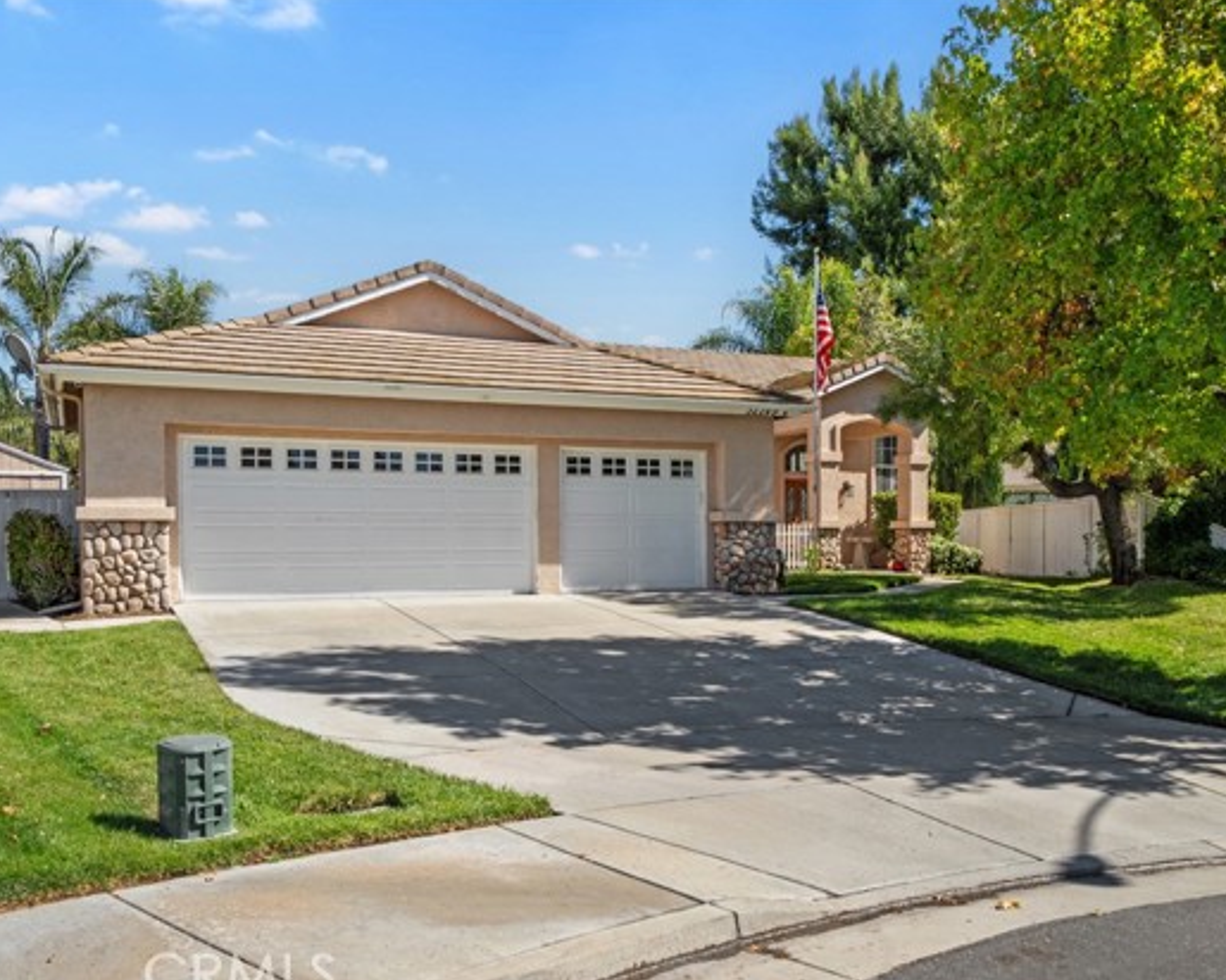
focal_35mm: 28
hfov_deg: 62.2
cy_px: 501
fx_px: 1016
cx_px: 636
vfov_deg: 51.5
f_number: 10
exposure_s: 1/1000
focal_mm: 24
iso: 500
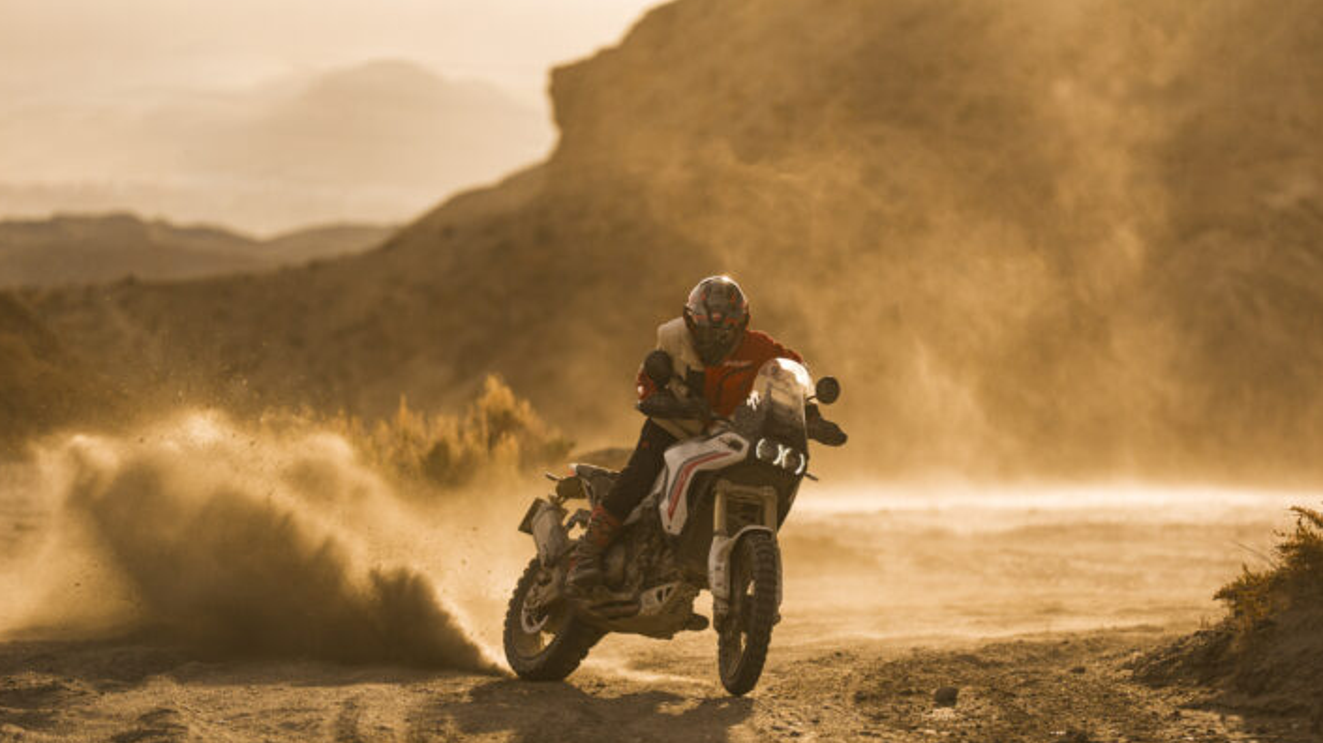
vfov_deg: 5.7
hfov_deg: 10.2
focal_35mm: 211
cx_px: 659
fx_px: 7399
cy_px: 429
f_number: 2.8
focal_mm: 200
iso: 320
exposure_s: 1/2000
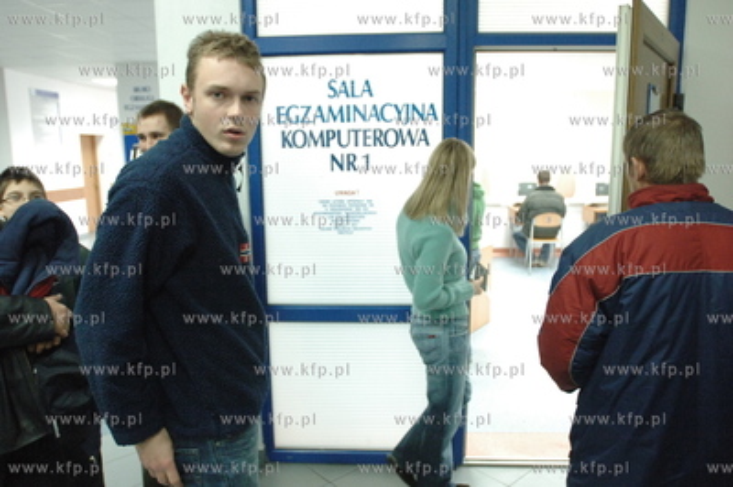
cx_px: 366
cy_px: 244
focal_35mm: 26
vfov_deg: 50.3
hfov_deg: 70.5
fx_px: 519
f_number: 2.8
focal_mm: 17
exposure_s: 1/50
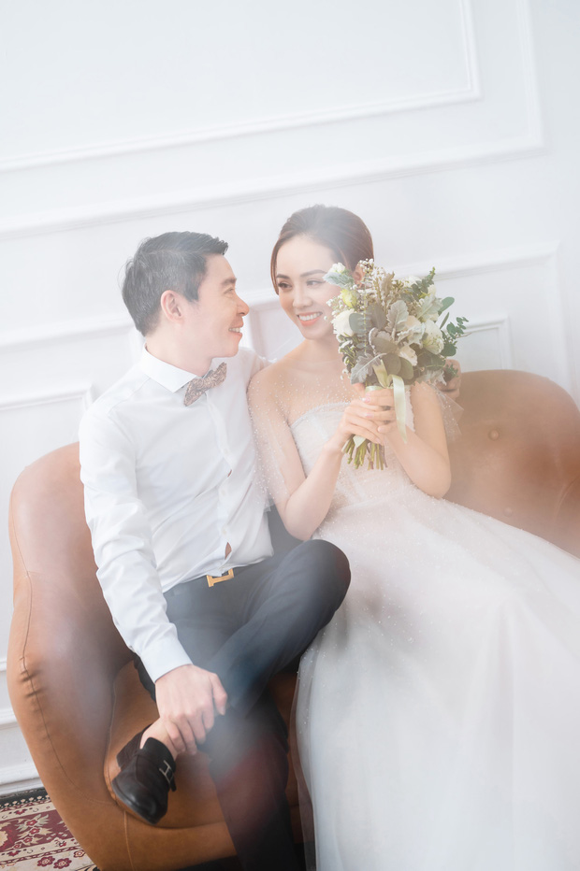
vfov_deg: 39.6
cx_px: 290
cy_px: 436
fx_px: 1210
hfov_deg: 27.0
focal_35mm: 50
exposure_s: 1/80
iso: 800
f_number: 2
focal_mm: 50
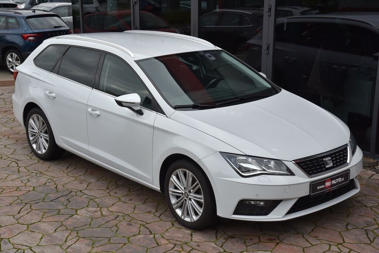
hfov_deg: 34.5
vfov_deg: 23.4
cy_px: 126
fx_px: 611
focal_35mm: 58
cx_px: 190
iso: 500
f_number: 10
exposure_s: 1/400
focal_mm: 58
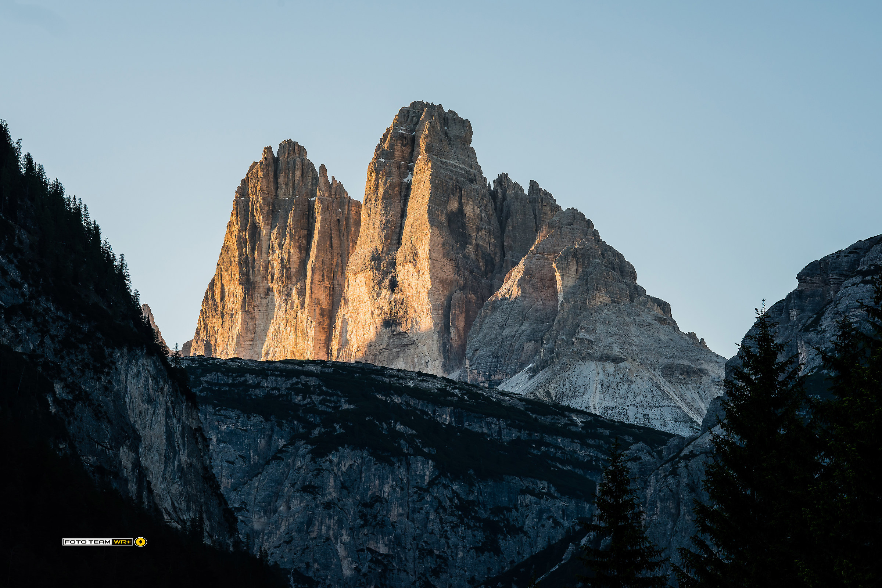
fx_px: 3675
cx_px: 441
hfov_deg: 13.7
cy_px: 294
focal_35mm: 150
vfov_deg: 9.2
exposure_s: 1/160
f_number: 8
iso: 360
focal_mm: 150
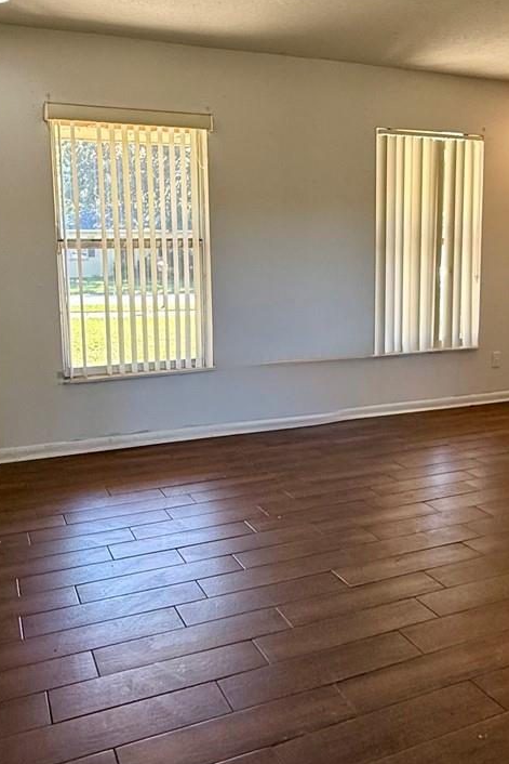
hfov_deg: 39.9
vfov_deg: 57.1
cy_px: 351
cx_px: 295
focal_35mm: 33
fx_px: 699
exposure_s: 1/99
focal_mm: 2.22
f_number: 2.2
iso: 100
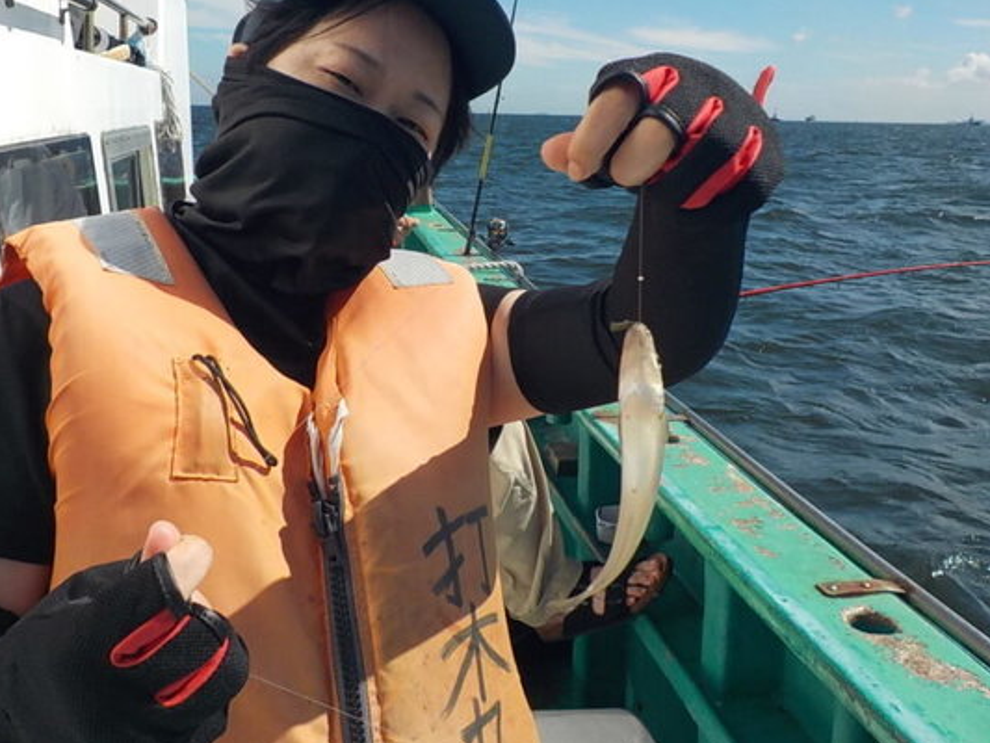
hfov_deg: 51.3
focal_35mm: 36
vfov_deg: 39.6
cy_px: 308
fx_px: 1030
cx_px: 457
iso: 125
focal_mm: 4.1
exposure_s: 1/500
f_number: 6.6
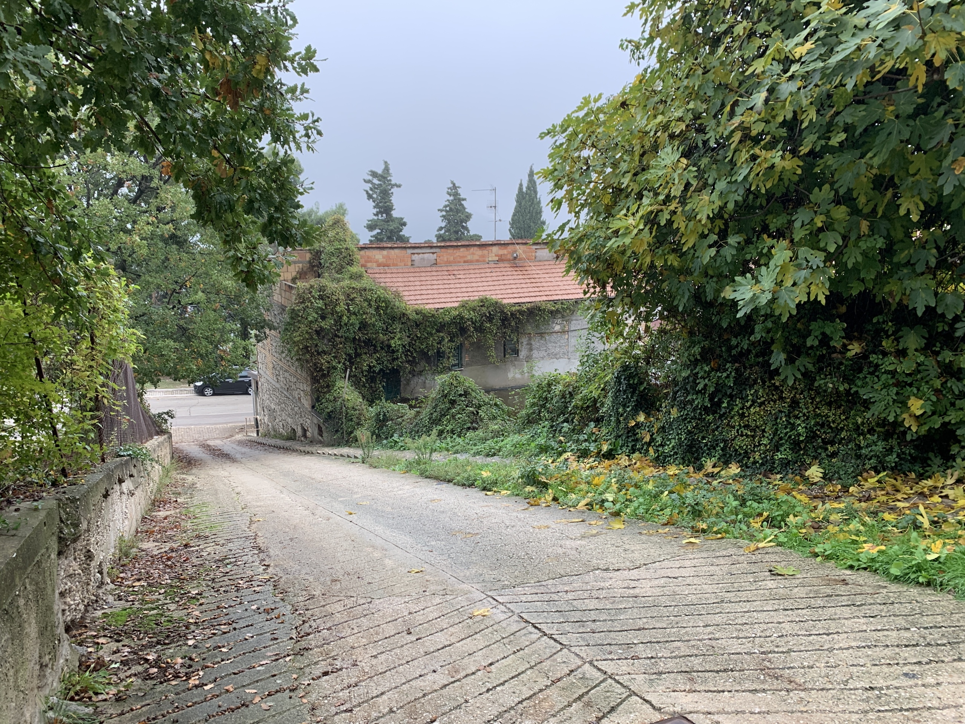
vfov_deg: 53.1
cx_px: 482
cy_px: 362
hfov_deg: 67.3
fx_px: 725
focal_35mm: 26
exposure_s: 1/122
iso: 50
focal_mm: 4.25
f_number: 1.8
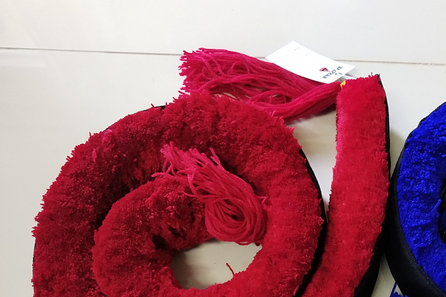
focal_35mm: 57
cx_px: 347
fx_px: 706
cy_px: 230
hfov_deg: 34.2
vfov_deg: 23.5
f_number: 1.8
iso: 656
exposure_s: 1/33.3
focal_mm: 3.95
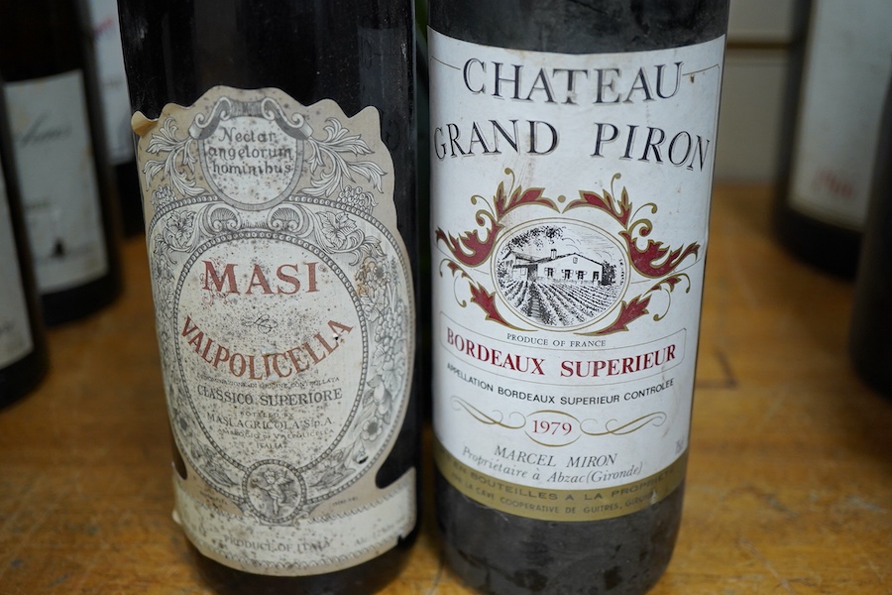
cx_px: 446
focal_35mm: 45
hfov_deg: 43.6
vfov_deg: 29.9
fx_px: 1115
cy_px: 298
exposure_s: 1/125
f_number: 5.6
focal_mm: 30
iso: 1250
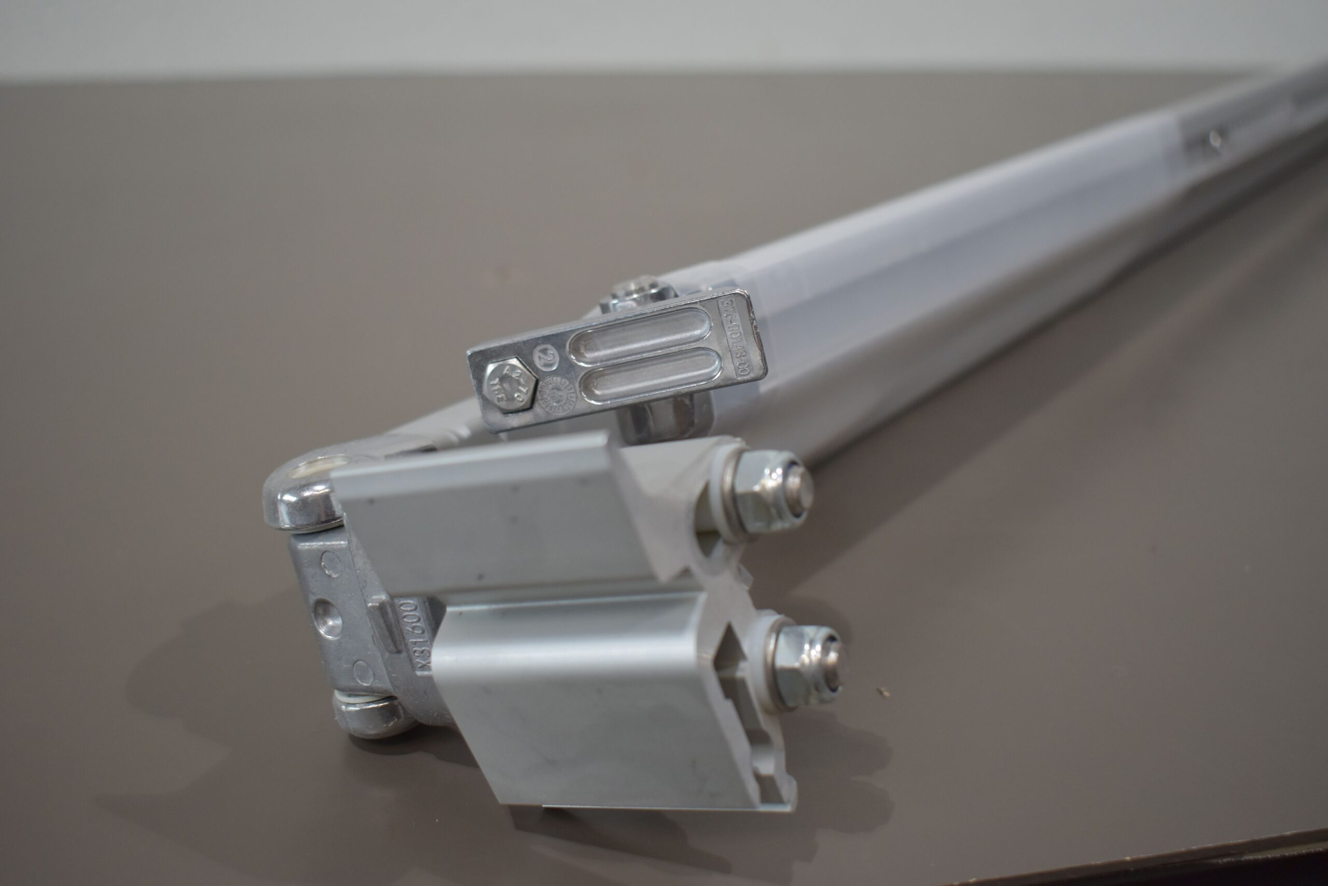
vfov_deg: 35.5
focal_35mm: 38
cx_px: 664
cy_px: 443
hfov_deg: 51.3
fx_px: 1383
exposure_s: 1/250
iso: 720
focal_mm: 25
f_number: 4
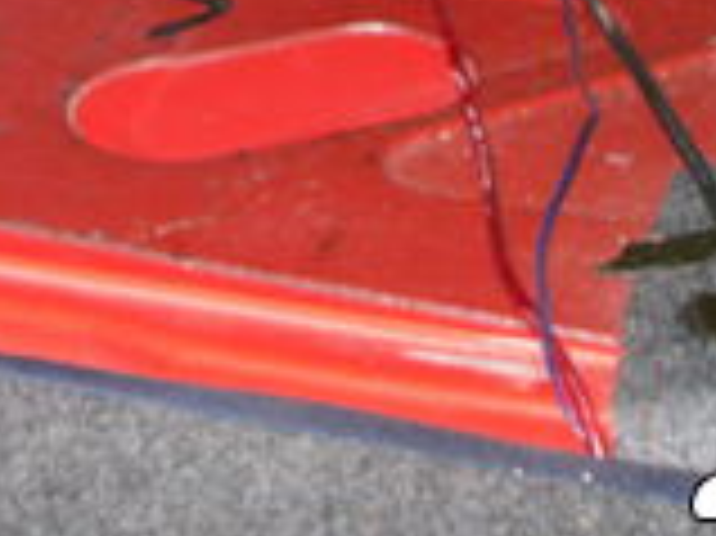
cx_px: 23
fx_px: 2914
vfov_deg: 9.8
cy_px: -541
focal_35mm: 141
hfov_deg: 13.8
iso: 200
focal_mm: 6.3
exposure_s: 1/45
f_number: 3.5
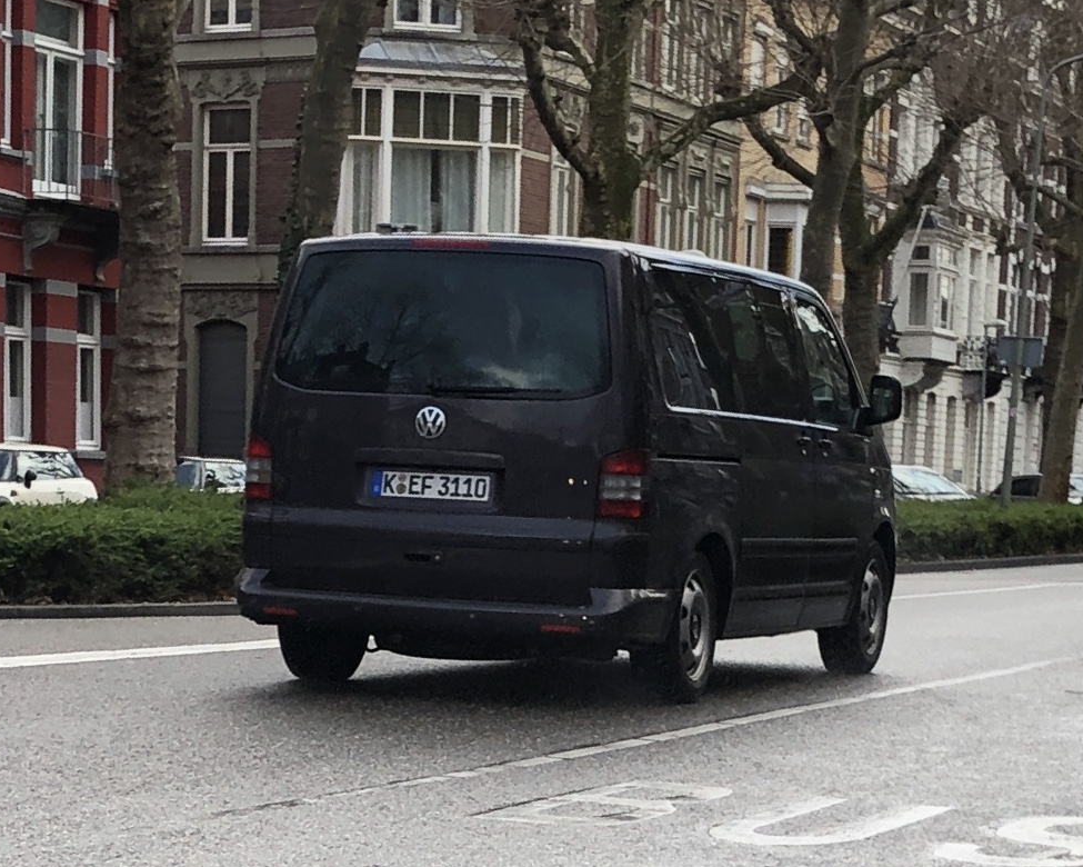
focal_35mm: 30
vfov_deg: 48.5
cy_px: 437
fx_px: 962
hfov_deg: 58.7
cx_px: 584
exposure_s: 1/287
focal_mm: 3.99
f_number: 1.8
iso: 20
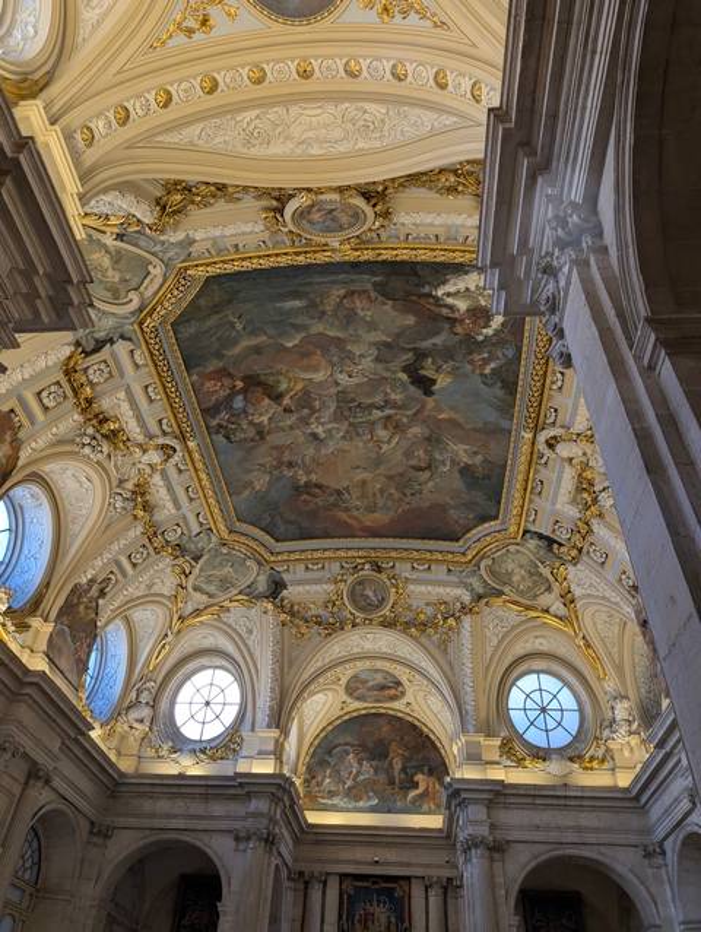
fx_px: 647
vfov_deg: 71.5
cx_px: 350
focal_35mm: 24
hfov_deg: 56.9
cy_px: 466
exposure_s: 1/100
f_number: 1.68
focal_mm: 6.9
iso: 101
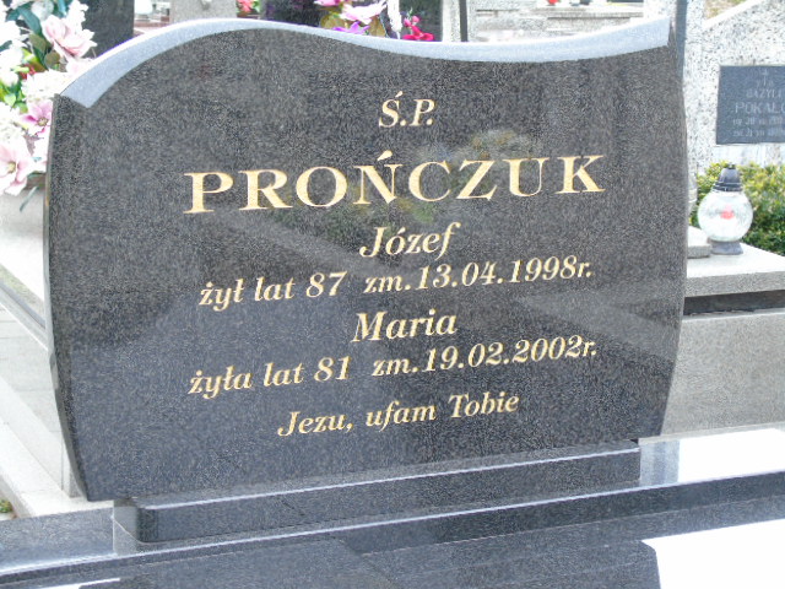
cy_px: 294
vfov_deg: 18.0
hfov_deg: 23.8
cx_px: 392
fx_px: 1860
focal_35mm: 82
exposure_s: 1/30
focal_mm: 15
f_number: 4.1
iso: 100
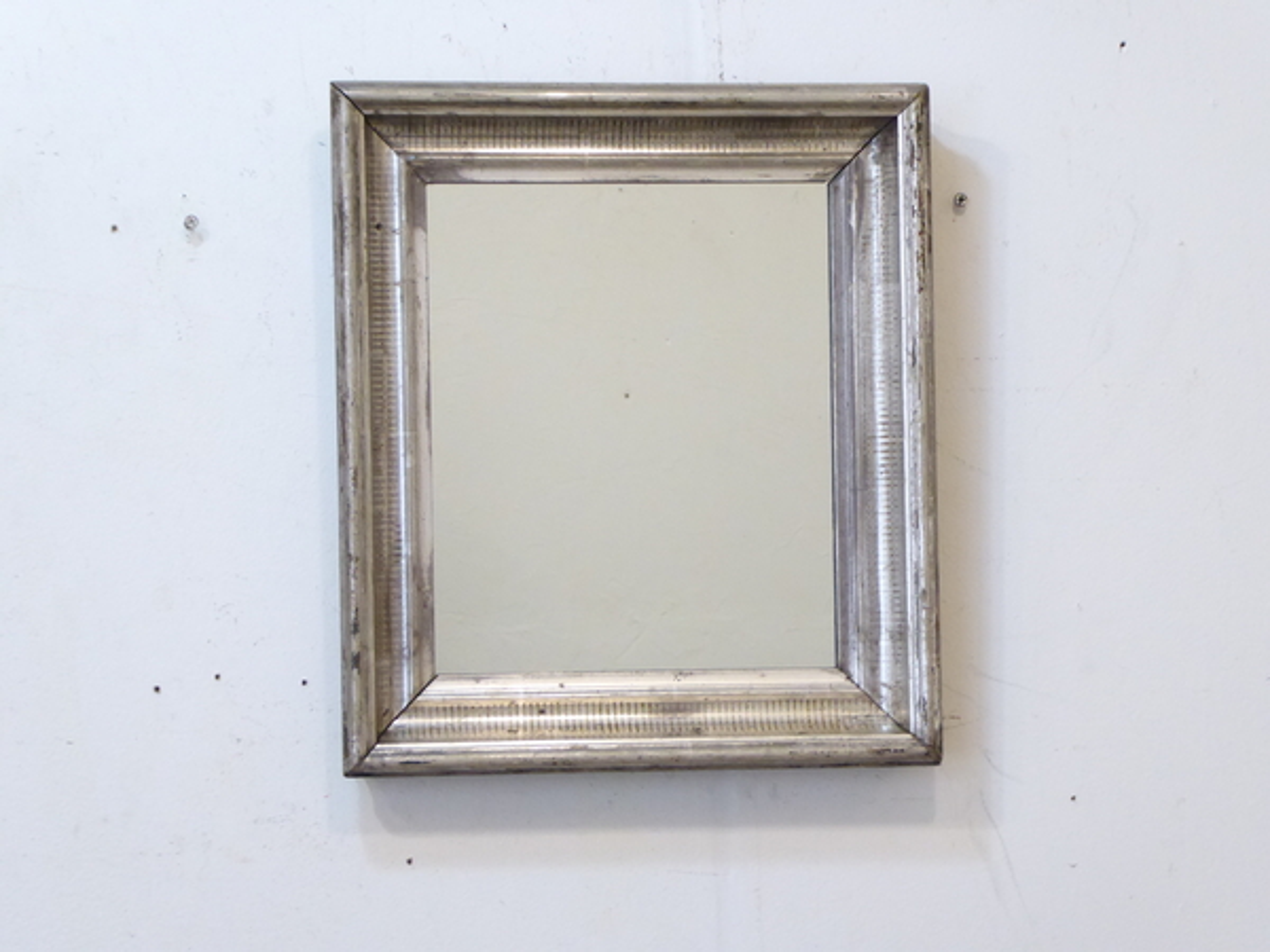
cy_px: 476
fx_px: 4293
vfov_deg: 12.7
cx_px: 635
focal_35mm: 117
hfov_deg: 16.8
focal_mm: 19
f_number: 5.1
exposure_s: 1/30
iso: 800
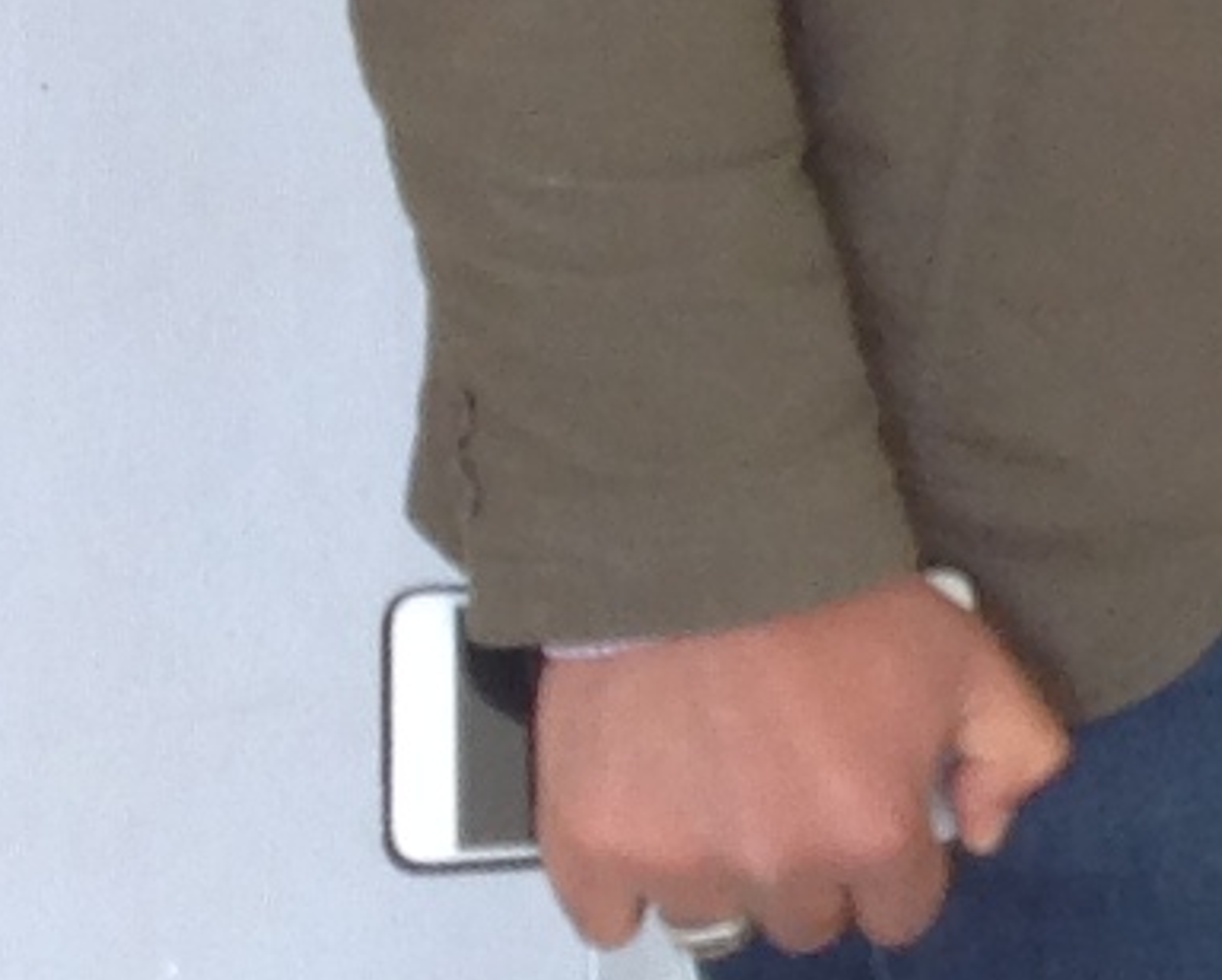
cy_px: -544
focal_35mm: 230
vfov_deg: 6.6
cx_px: 3847
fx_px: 8327
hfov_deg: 7.3
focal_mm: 4.28
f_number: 2.4
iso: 50
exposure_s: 1/24
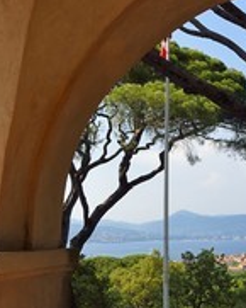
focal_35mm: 63
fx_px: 573
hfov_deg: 21.9
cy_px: 204
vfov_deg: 29.8
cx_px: 319
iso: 200
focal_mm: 29
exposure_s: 1/250
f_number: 11
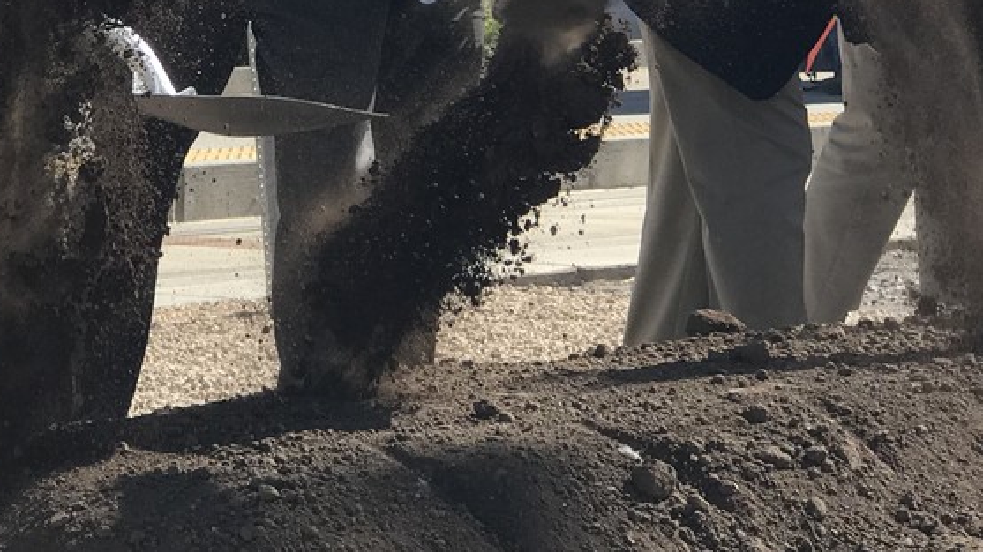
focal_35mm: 148
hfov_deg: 14.5
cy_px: -18
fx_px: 3857
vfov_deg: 8.1
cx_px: 242
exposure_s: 1/630
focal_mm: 6.6
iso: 20
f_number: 2.8
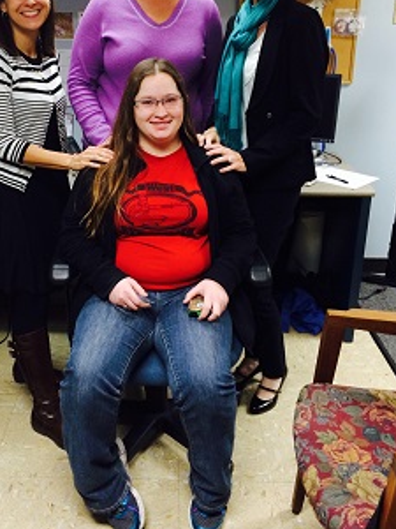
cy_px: 212
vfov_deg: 46.5
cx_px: 148
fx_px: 610
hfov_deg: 35.8
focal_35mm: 40
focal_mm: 4.12
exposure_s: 1/30
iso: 200
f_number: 2.2
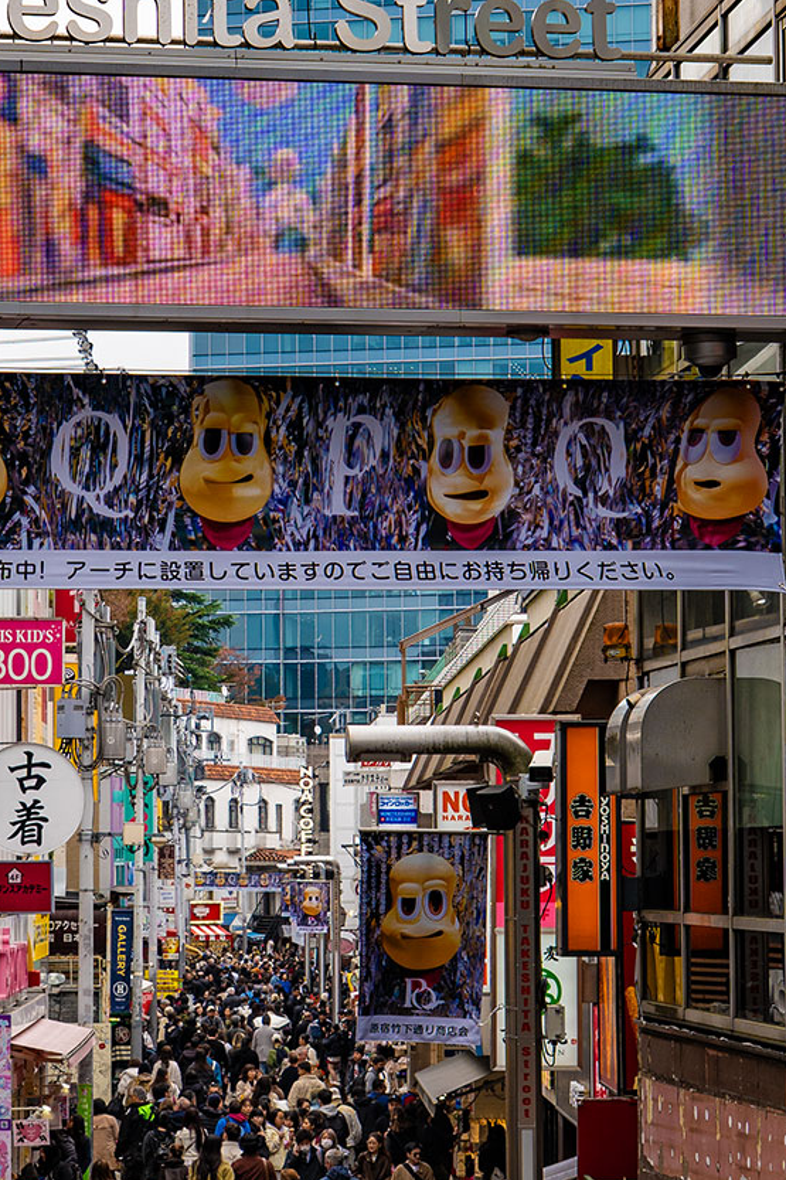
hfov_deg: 16.4
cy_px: 880
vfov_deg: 24.2
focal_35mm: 83
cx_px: 207
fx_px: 2719
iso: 100
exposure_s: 1/200
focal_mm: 32
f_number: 5.6
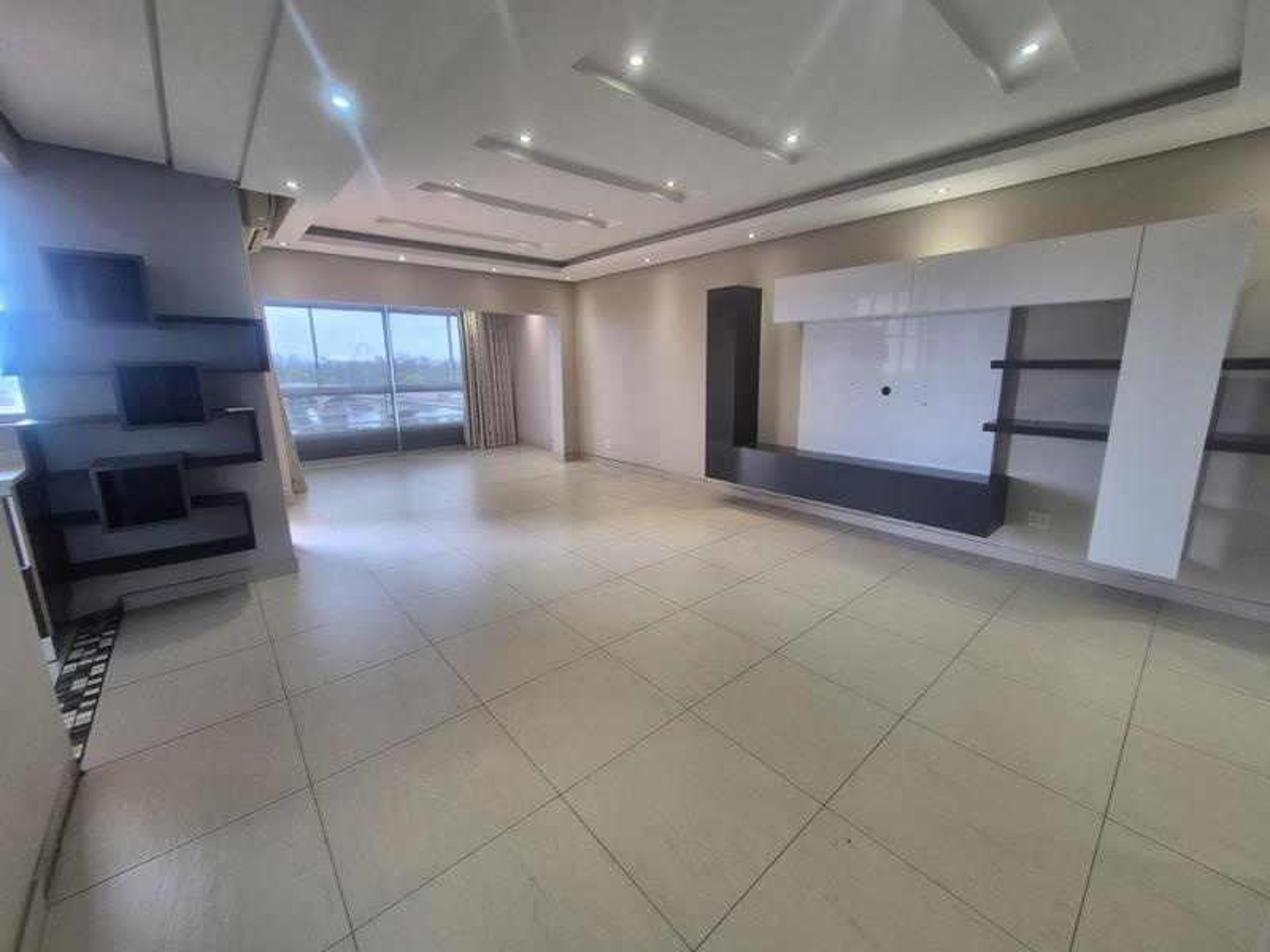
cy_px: 476
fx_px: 477
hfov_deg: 106.2
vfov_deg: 89.9
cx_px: 635
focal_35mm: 13
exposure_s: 1/50
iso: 80
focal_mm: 1.74
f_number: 2.2
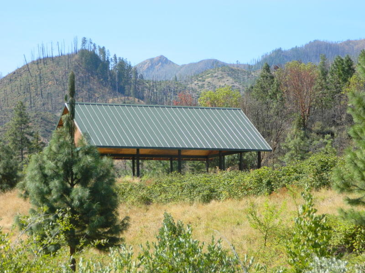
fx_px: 1360
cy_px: 136
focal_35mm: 129
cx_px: 182
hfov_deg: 15.3
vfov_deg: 11.5
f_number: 4.7
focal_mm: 23.2
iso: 110
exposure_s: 1/400
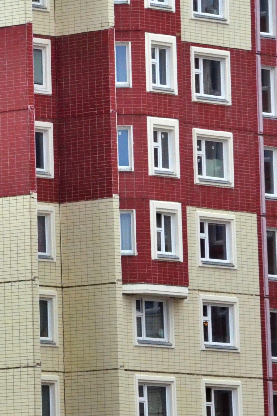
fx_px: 4112
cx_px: -161
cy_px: 49
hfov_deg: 3.8
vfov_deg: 5.8
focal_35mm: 356
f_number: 11
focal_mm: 85
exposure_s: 1/500
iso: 1600
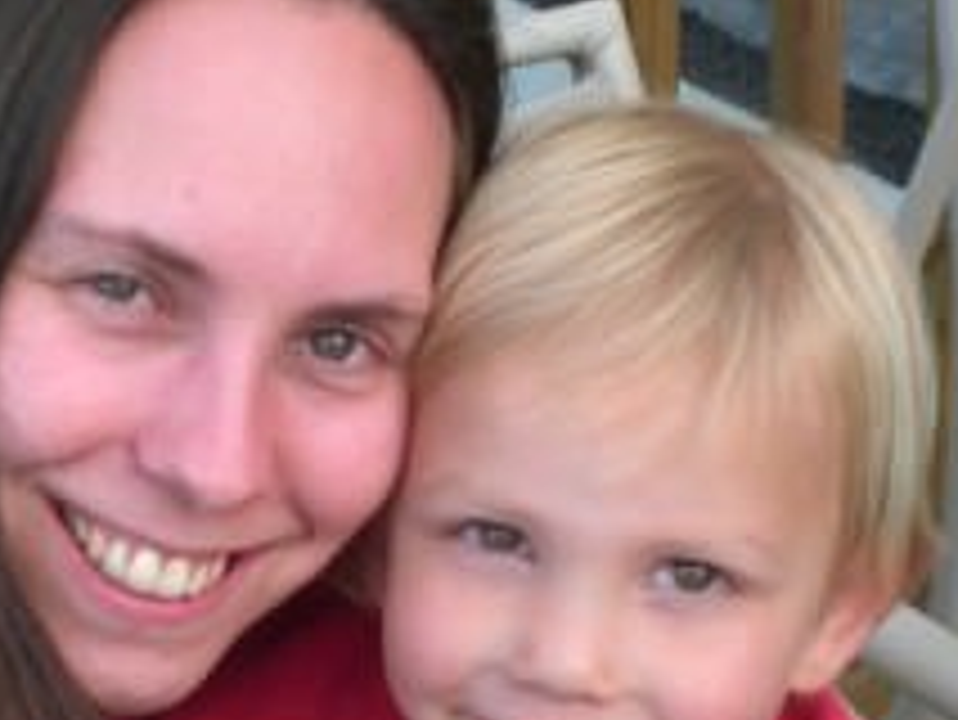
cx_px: 315
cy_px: 662
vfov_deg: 12.8
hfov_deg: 17.1
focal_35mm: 115
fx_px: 3184
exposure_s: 1/160
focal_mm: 8.44
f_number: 3.6
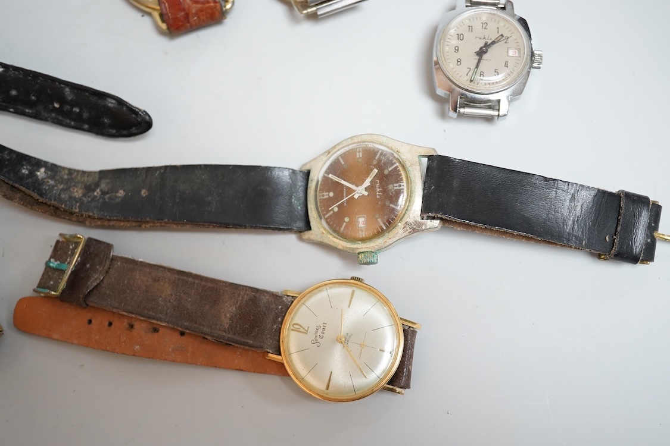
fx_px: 837
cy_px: 223
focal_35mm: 45
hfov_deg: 43.6
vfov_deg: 29.9
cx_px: 335
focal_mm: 30
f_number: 5
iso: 2500
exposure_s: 1/200
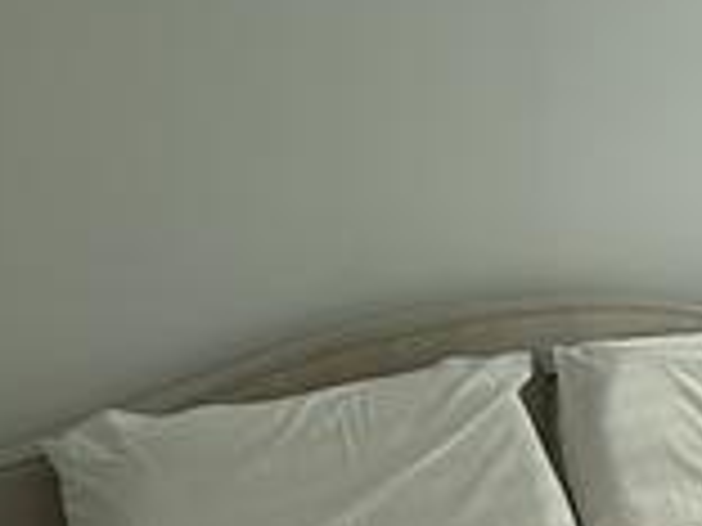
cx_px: 1026
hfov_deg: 21.2
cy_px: 301
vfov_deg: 18.7
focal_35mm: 79
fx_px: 1602
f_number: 1.78
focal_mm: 6.76
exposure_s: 1/1812
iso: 80
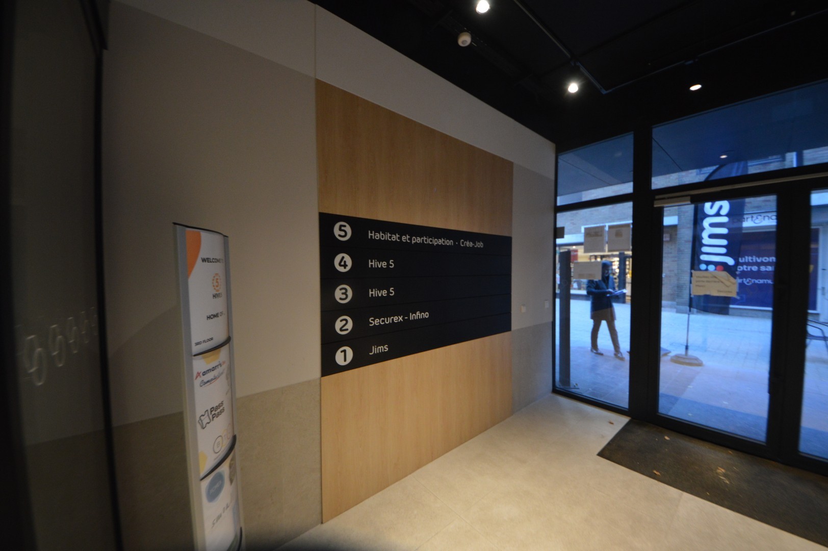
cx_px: 414
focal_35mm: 12
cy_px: 276
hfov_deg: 112.7
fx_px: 276
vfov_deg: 89.9
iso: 1000
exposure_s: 1/60
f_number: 4.5
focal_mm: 8
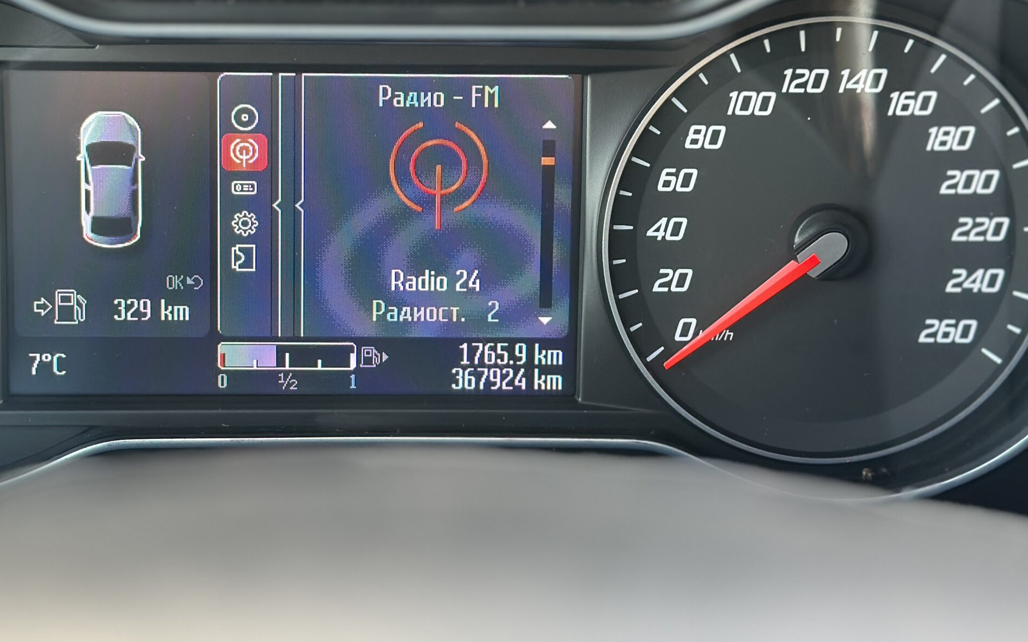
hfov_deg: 29.6
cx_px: 374
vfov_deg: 18.8
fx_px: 1933
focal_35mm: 69
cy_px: 214
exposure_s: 1/60
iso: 160
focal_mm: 6.86
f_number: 1.78
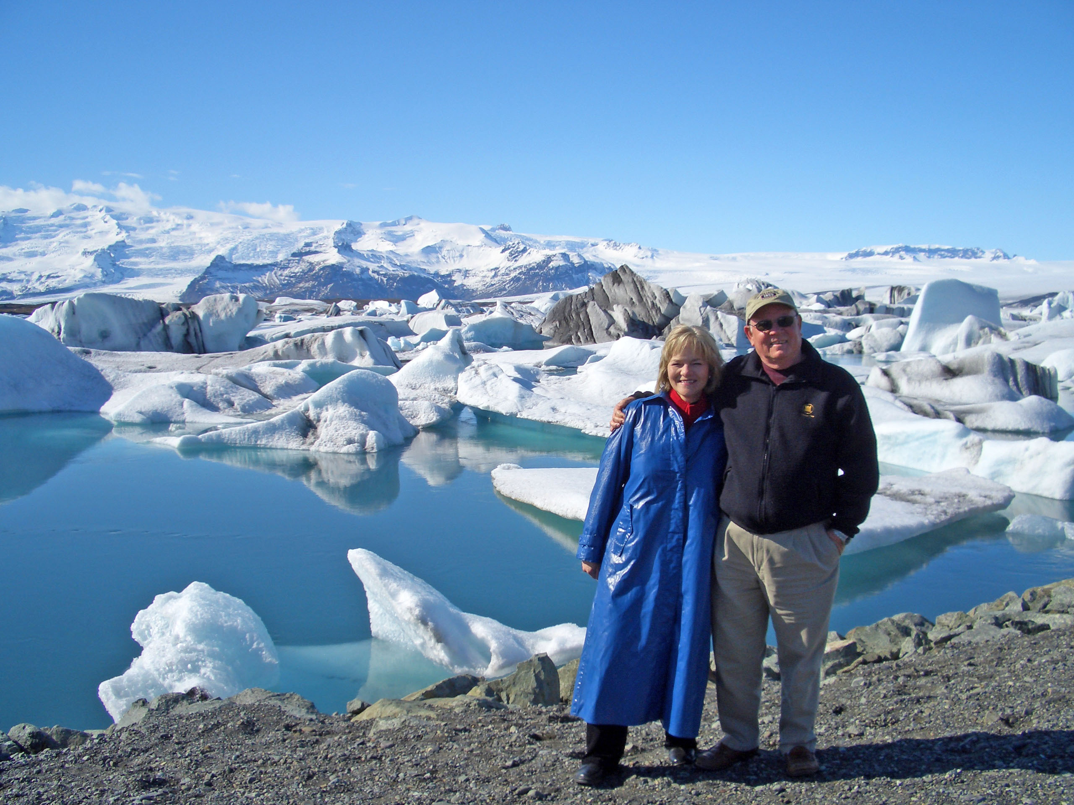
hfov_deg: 52.6
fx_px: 1086
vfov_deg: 40.7
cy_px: 402
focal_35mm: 35
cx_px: 537
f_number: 4.3
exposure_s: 1/1000
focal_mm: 5.8
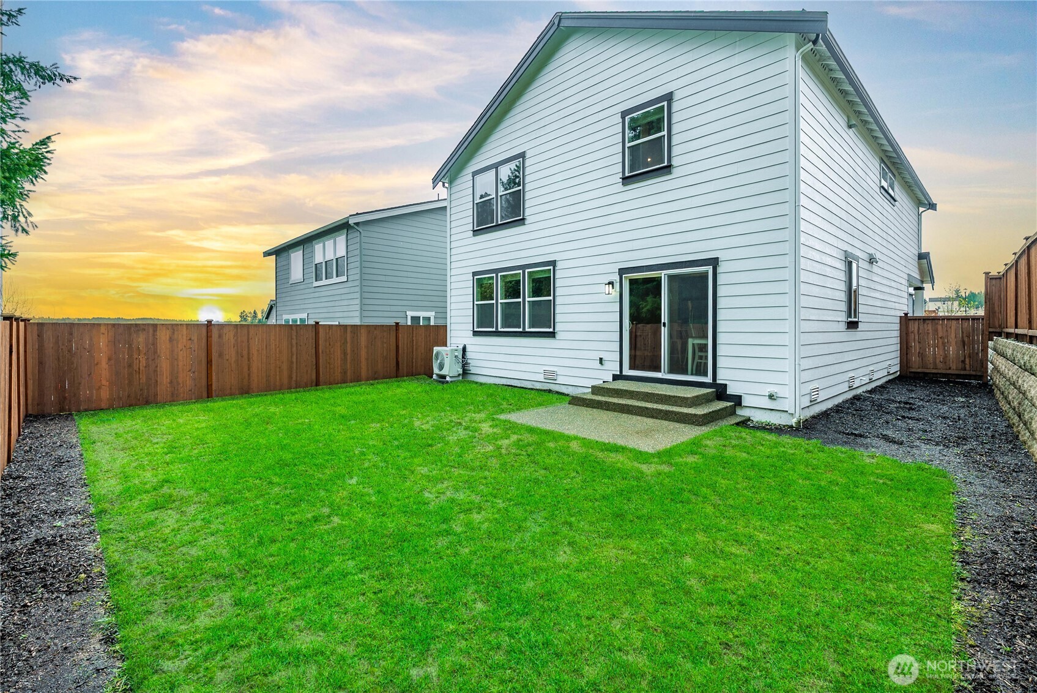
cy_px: 346
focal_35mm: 15
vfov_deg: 77.4
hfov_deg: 100.4
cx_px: 518
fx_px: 432
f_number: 7.1
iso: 80
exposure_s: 1/80
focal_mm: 15
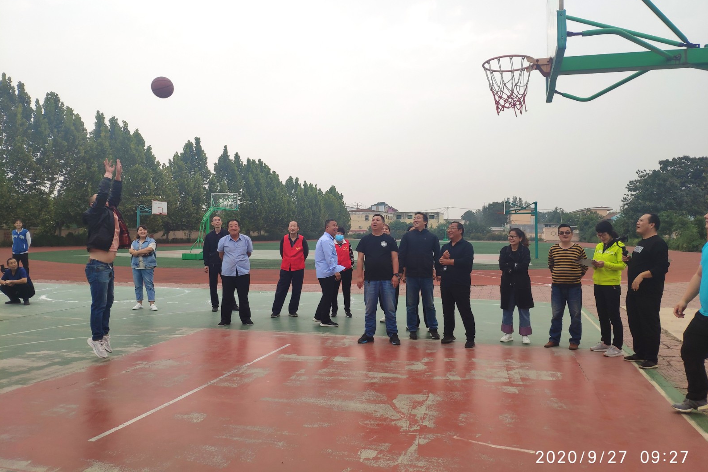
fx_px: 433
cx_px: 354
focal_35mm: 22
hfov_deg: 78.6
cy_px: 219
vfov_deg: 57.2
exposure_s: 1/1067
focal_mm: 4.22
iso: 100
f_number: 1.8
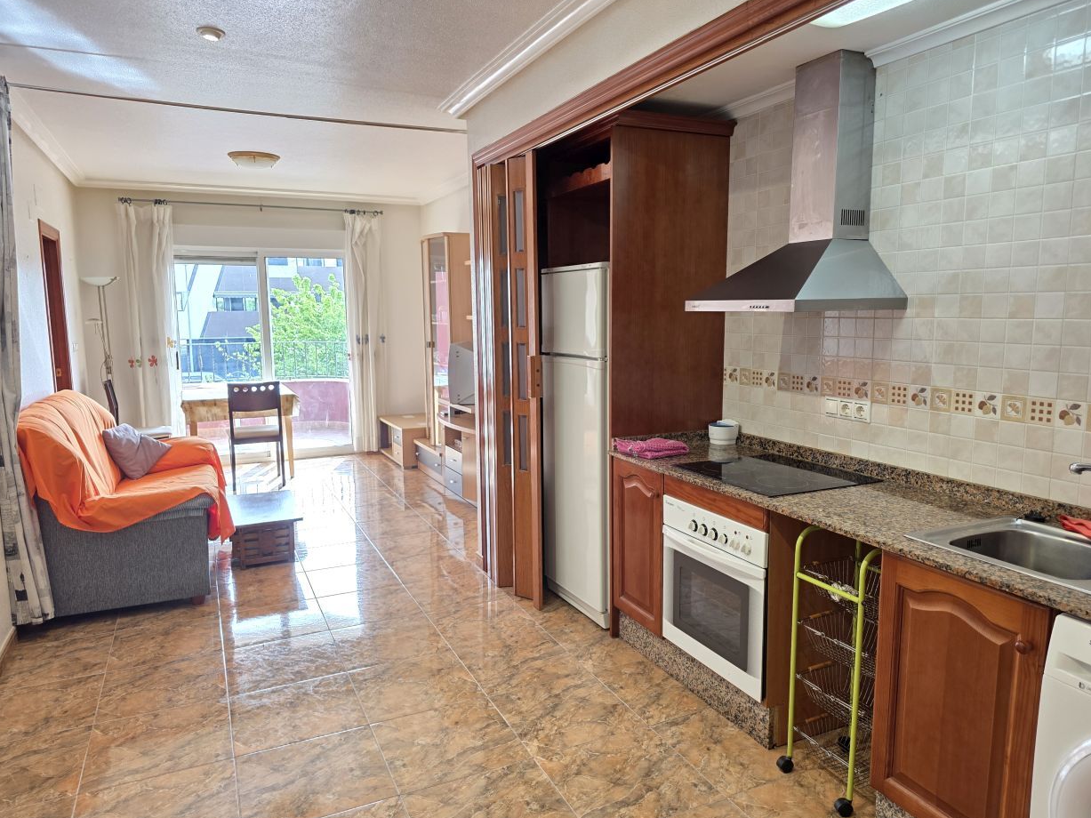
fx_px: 756
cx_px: 555
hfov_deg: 71.6
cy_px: 419
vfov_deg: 56.8
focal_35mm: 24
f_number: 1.7
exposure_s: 1/100
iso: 100
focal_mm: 6.3
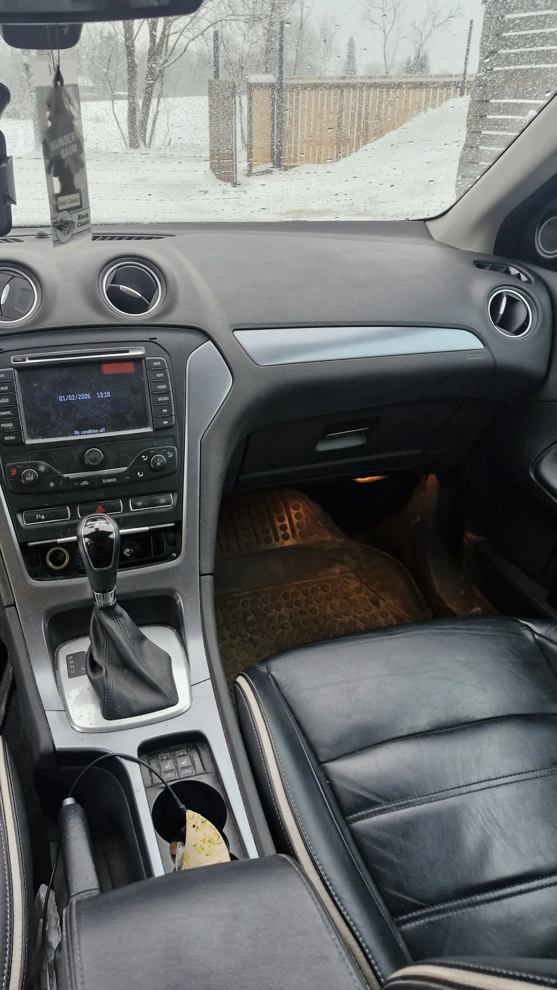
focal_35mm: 26
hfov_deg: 44.0
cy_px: 508
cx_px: 205
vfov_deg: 71.9
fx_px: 683
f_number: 1.8
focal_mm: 5.54
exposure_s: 1/100
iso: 200
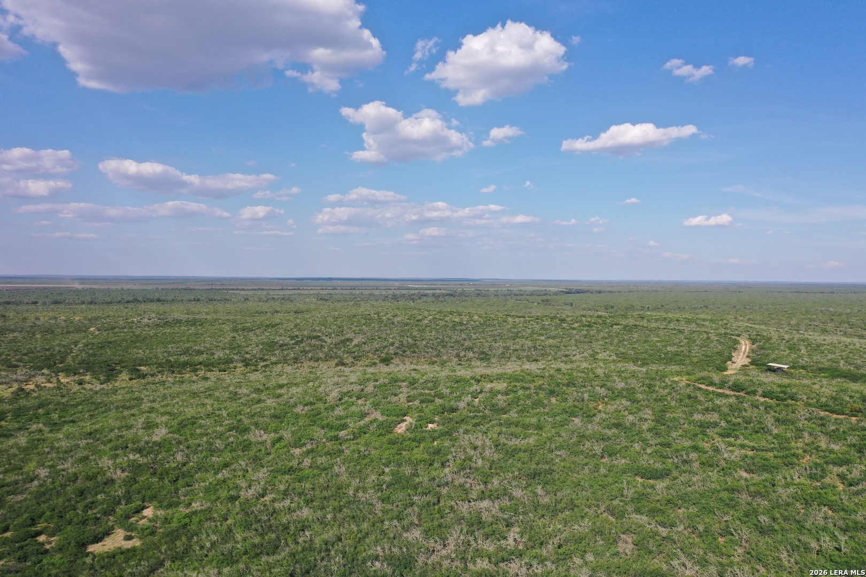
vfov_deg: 46.4
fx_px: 674
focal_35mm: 28
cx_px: 433
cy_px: 288
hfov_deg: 65.5
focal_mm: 10.26
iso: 100
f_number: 5.6
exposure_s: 1/500
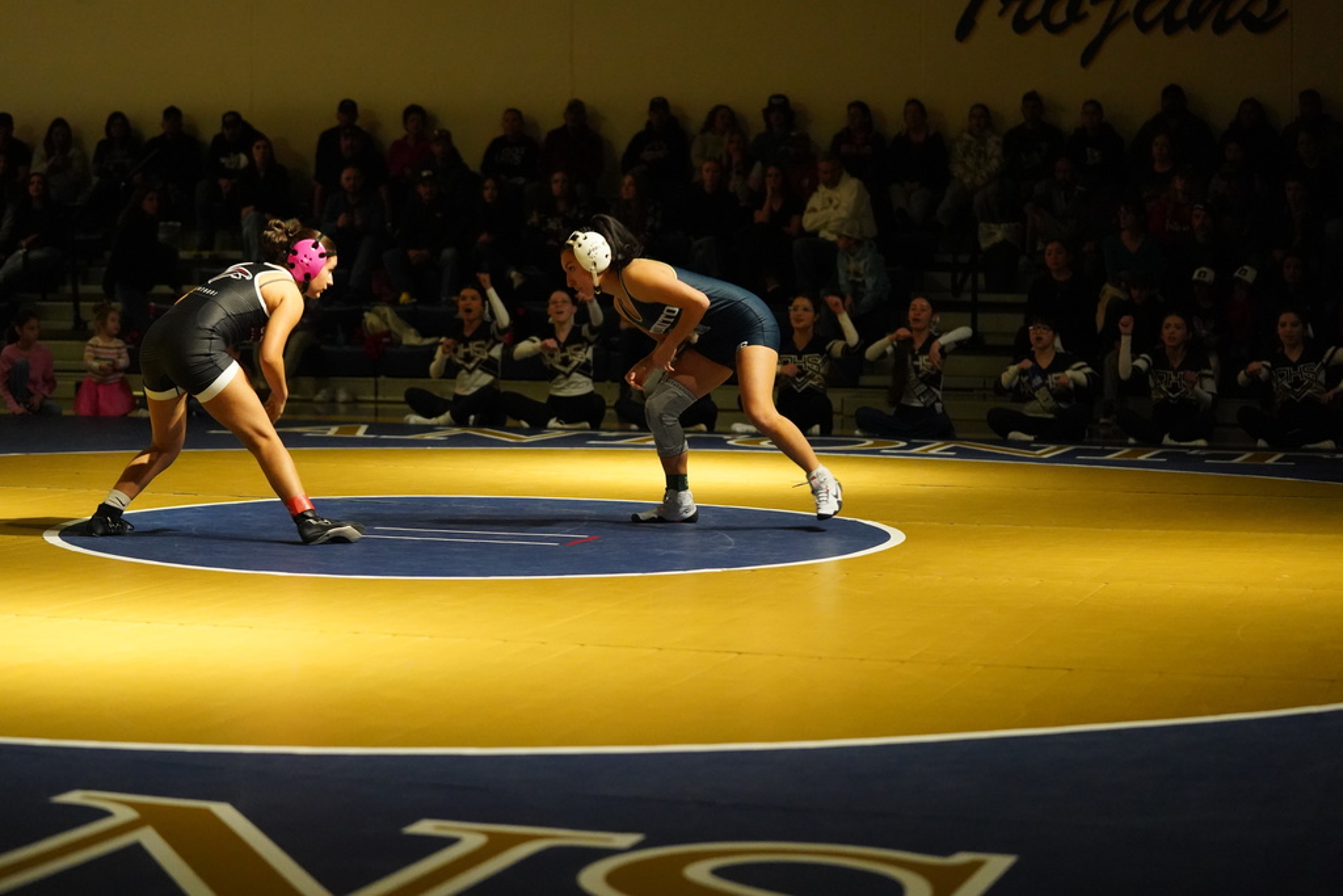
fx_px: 2612
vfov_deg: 19.5
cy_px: 448
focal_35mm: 70
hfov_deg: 28.8
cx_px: 672
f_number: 2.8
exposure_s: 1/160
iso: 10000
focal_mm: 70
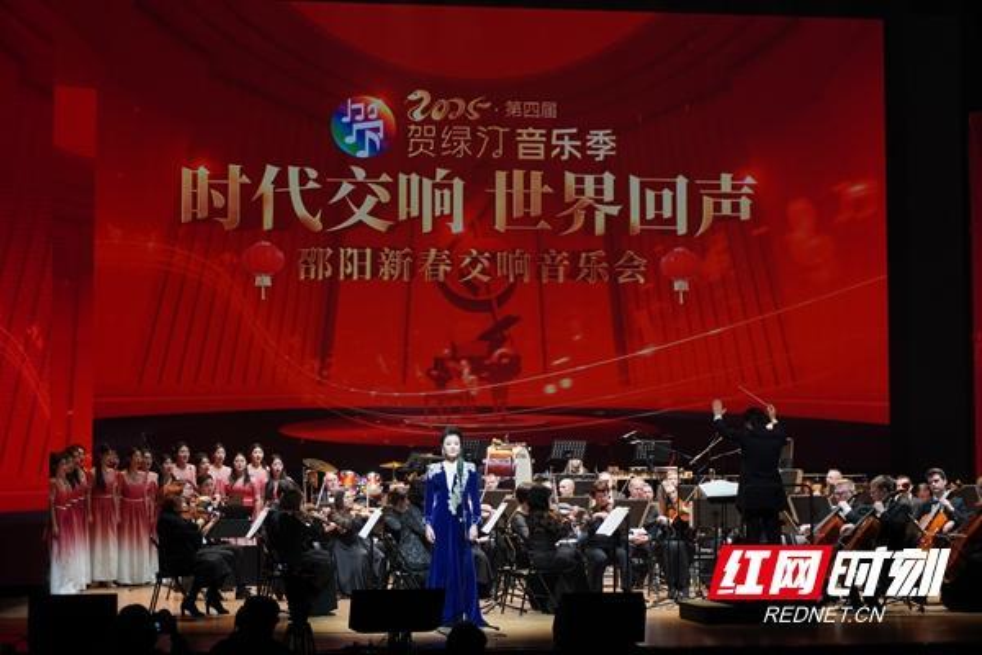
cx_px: 491
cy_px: 328
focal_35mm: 75
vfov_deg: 18.2
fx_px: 2046
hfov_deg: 27.0
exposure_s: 1/60
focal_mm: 50
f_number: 5.6
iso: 800
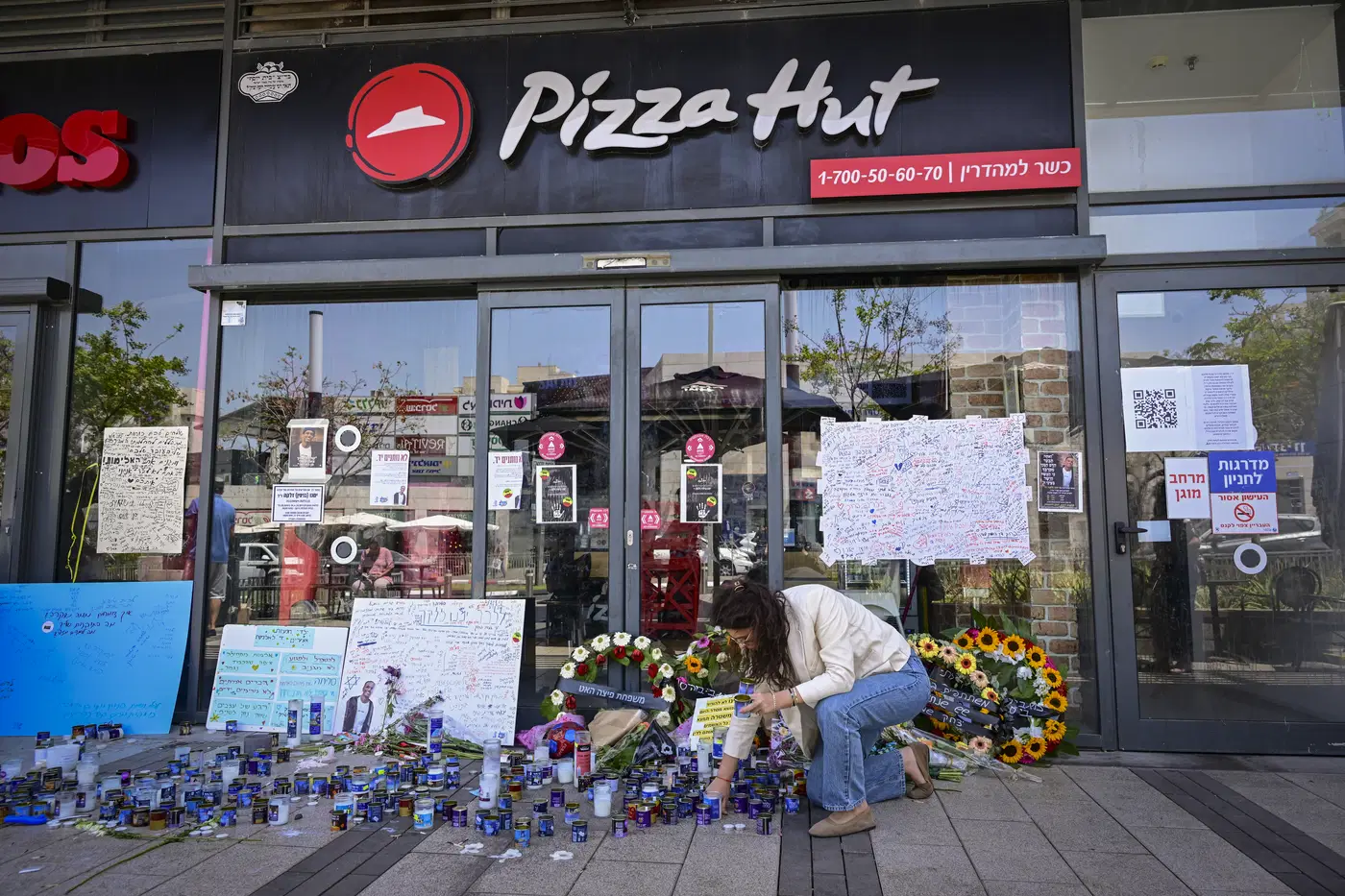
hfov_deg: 73.8
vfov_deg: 53.1
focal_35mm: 24
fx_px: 896
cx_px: 672
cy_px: 448
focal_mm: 24
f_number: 5
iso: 320
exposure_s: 1/250
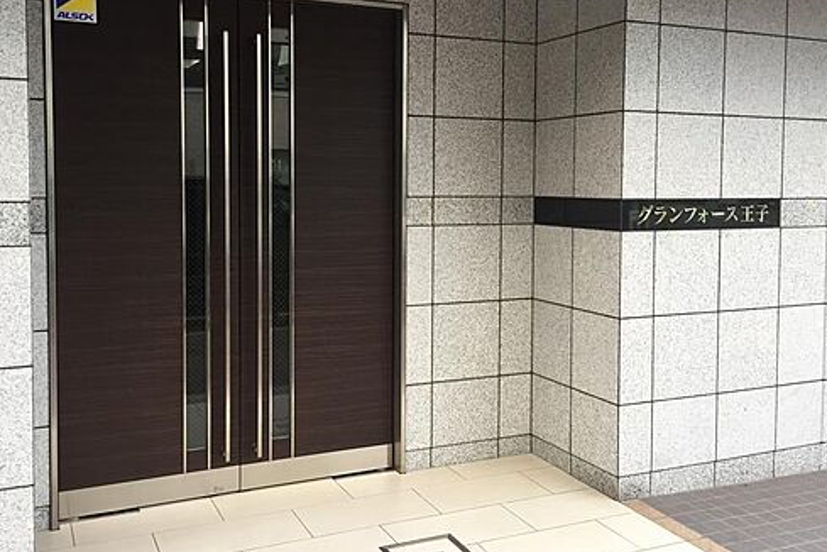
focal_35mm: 35
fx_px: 804
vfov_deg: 37.7
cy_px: 220
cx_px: 386
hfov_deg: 54.4
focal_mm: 4.15
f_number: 2.2
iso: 32
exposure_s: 1/40
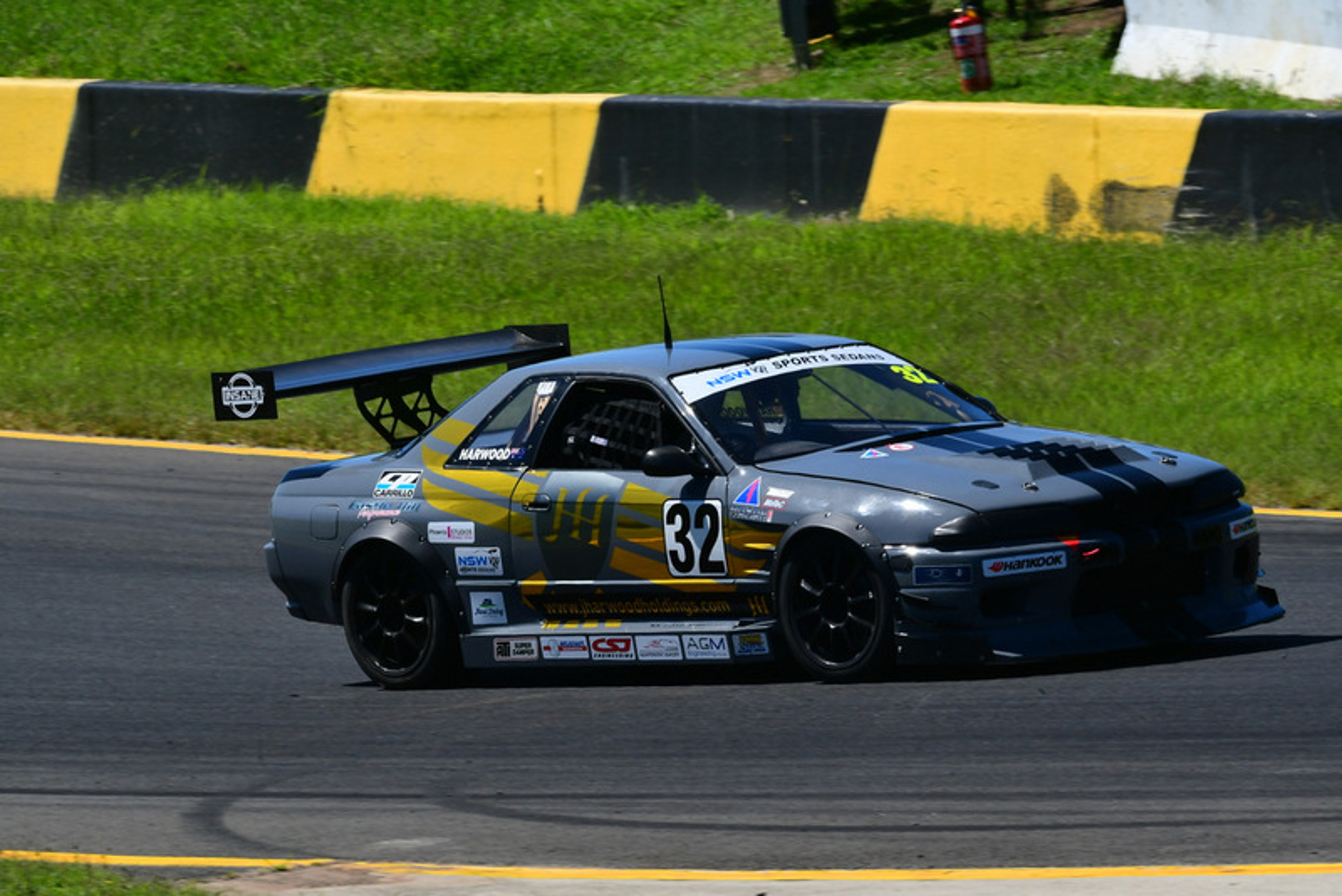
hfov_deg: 4.3
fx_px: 17899
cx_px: 671
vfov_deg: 2.9
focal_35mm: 480
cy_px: 448
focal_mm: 320
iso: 500
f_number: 14
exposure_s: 1/640
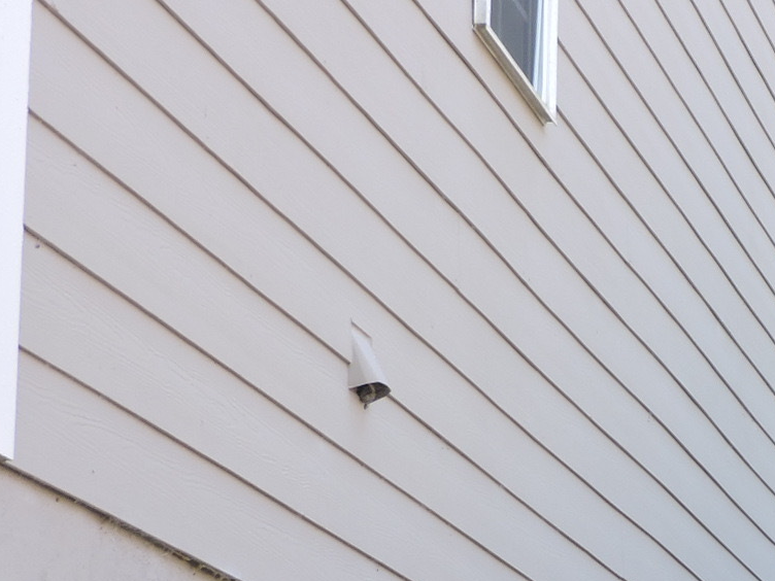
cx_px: 1100
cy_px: 820
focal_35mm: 130
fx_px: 2911
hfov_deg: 14.3
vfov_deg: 11.0
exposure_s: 1/60
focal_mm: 7.7
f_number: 3.4
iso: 100
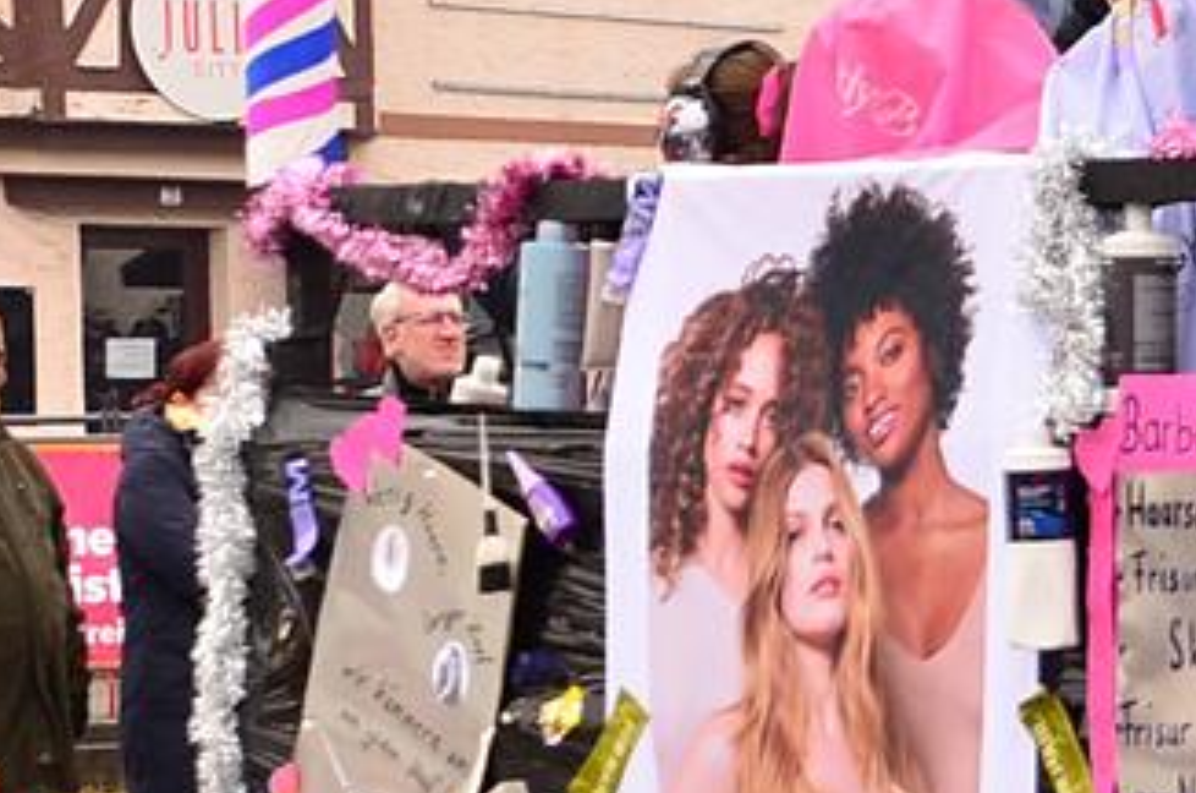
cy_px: 628
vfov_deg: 8.6
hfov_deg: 12.4
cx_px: 1724
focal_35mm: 159
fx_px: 5272
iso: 400
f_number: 5.6
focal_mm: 32
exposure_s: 1/400
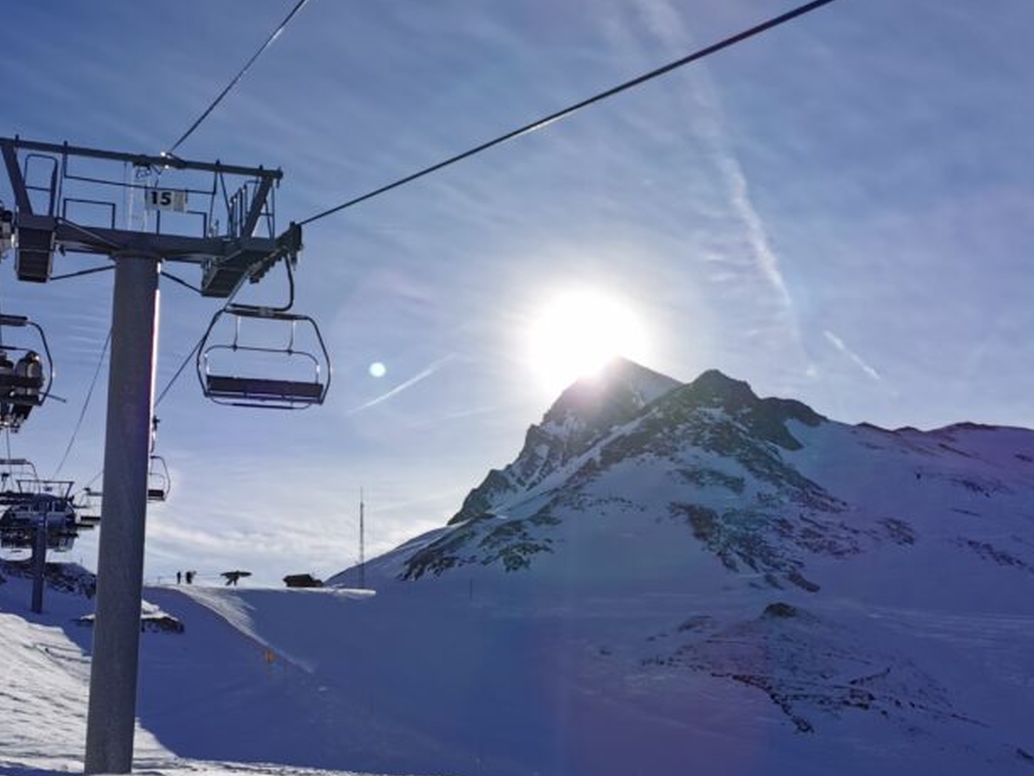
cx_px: 483
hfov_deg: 42.0
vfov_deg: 32.2
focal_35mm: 45
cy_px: 379
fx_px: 1345
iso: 50
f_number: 1.6
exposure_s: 1/16129
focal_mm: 5.56
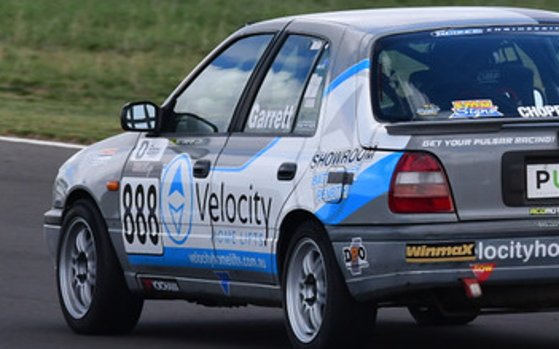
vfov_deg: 1.0
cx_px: 460
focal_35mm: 1291
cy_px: -37
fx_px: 19658
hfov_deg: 1.6
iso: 500
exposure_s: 1/640
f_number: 10
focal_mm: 370
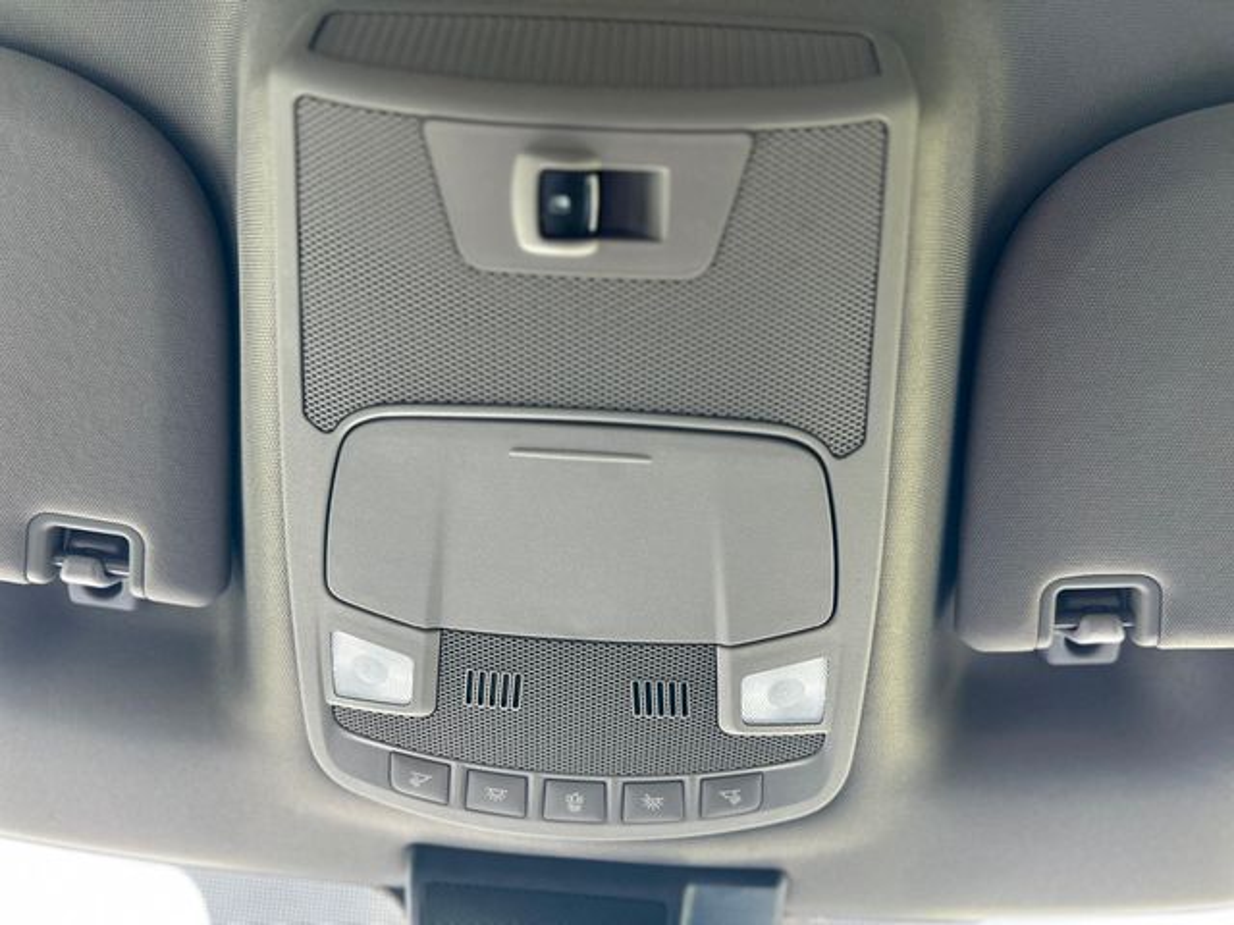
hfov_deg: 67.3
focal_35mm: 26
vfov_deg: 53.1
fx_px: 927
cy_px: 462
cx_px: 617
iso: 64
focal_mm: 5.7
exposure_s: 1/121
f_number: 1.5
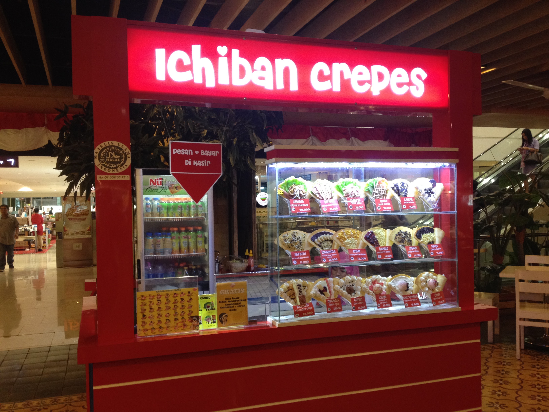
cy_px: 206
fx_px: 555
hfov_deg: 52.6
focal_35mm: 35
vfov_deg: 40.7
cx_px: 274
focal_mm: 4.28
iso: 125
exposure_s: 1/20
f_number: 2.4
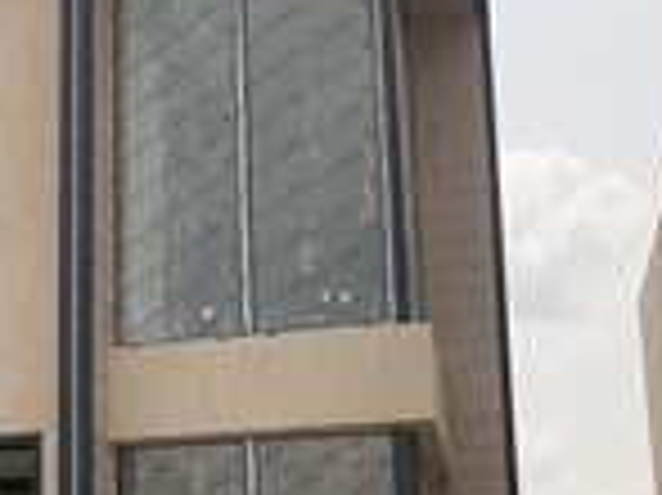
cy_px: 405
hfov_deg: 23.5
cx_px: -101
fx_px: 1471
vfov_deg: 18.9
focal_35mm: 77
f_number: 1.8
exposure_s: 1/1548
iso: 20
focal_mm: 3.99
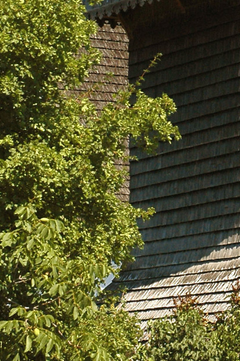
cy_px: -236
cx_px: 367
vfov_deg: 8.7
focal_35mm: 230
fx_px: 2301
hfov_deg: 5.9
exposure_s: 1/250
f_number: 8
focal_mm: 45
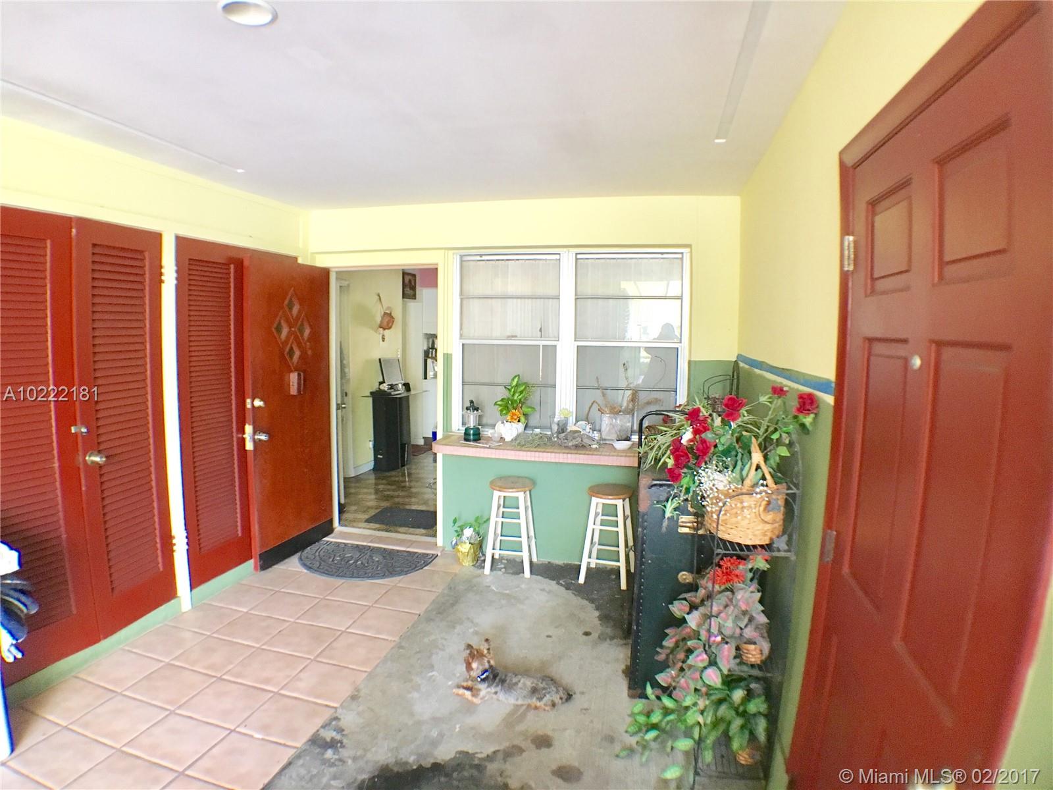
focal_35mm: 29
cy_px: 395
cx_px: 526
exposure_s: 1/30
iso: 125
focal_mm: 4.15
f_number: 2.2
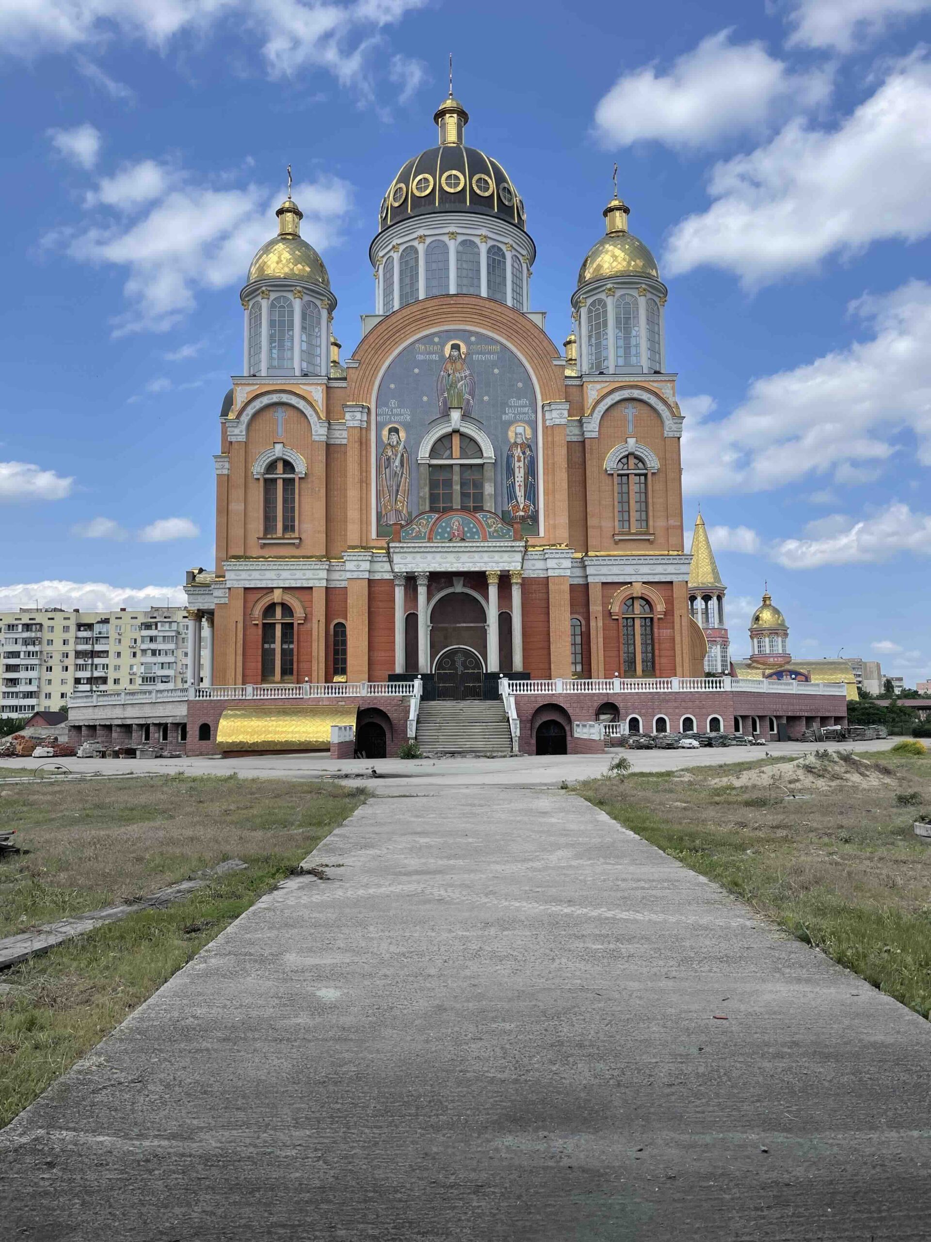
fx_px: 932
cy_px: 621
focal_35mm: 26
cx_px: 466
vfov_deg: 67.3
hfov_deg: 53.1
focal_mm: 4.2
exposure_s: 1/3509
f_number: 1.6
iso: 32
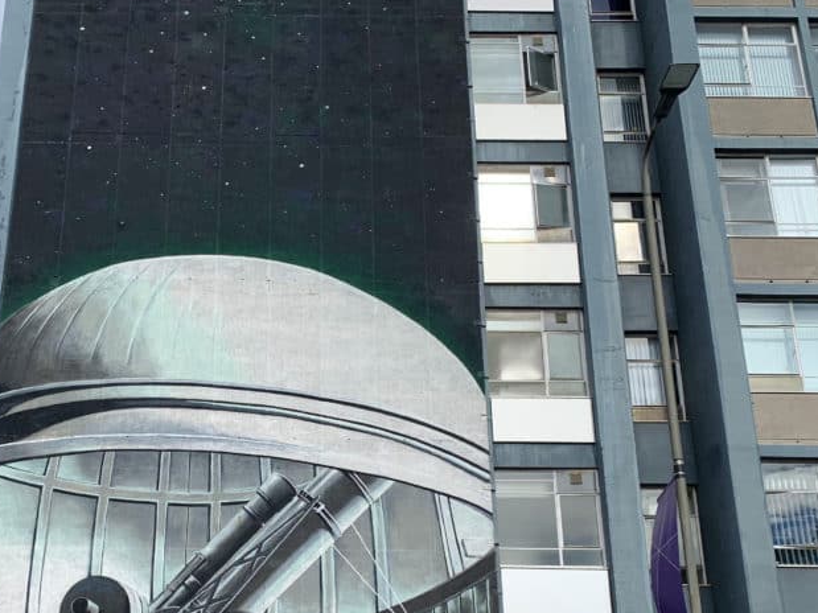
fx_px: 1016
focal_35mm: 43
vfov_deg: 32.7
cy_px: 486
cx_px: 297
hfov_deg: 43.4
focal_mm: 4.25
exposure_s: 1/2915
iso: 25
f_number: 1.8
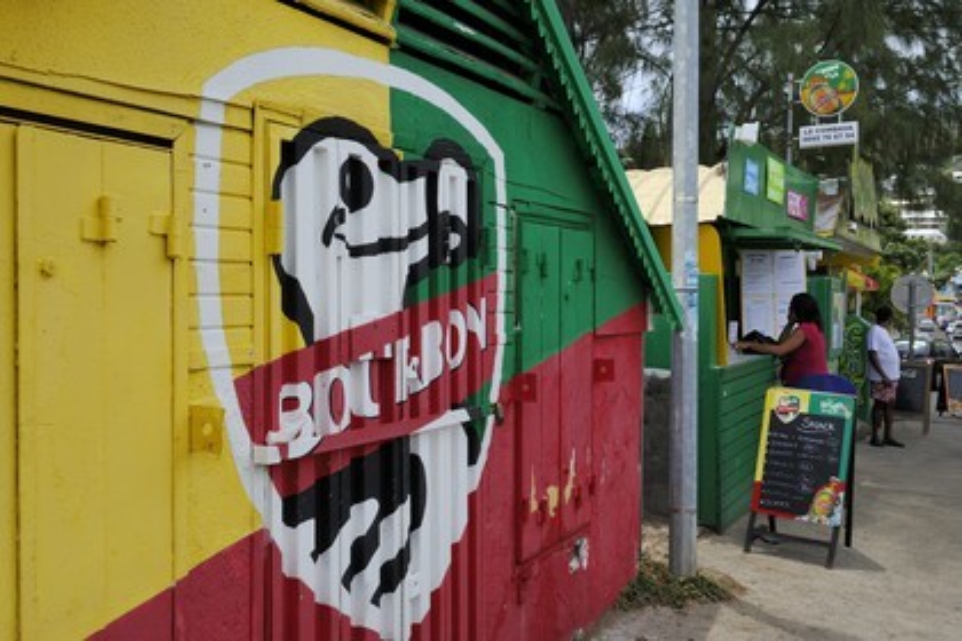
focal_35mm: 34
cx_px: 481
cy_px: 320
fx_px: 908
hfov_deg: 55.8
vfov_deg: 38.9
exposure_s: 1/160
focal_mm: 34
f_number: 16
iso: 200
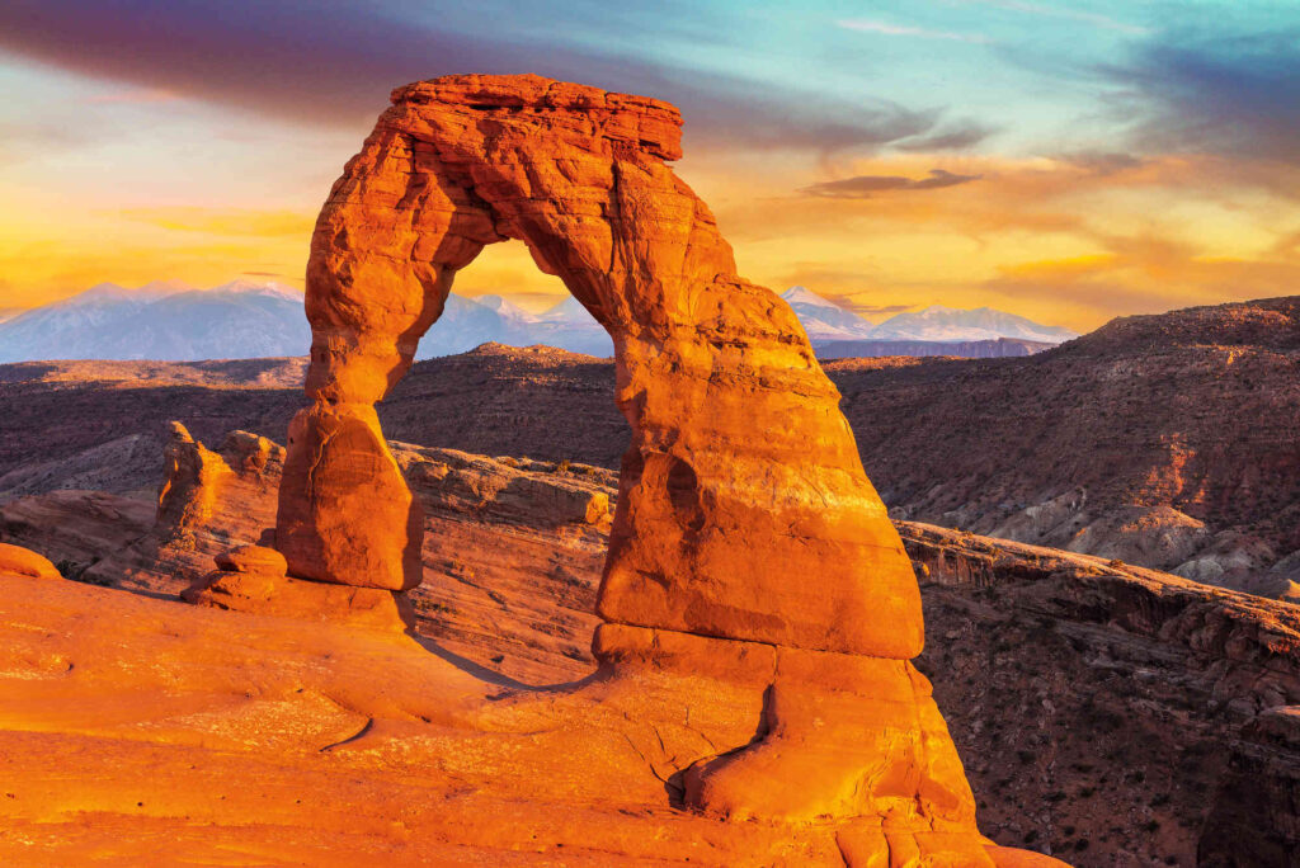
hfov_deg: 28.8
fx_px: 2529
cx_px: 650
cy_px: 434
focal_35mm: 70
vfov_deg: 19.5
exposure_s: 1/15
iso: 100
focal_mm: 70
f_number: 13
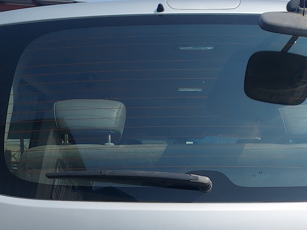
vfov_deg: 22.1
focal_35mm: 61
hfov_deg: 31.6
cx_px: 181
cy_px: 282
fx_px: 541
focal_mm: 4.6
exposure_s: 1/1394
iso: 40
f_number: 1.8
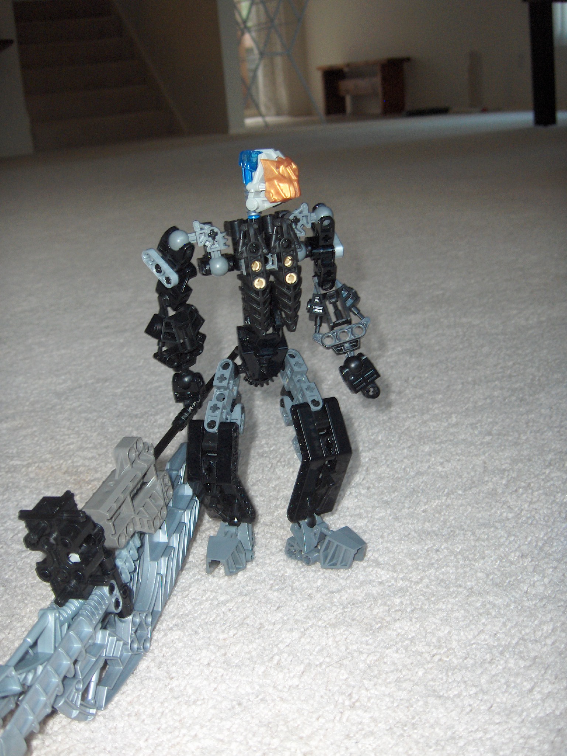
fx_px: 852
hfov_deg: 36.8
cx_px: 284
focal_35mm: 39
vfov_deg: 47.9
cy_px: 378
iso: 100
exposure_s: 1/60
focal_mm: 8
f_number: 2.8
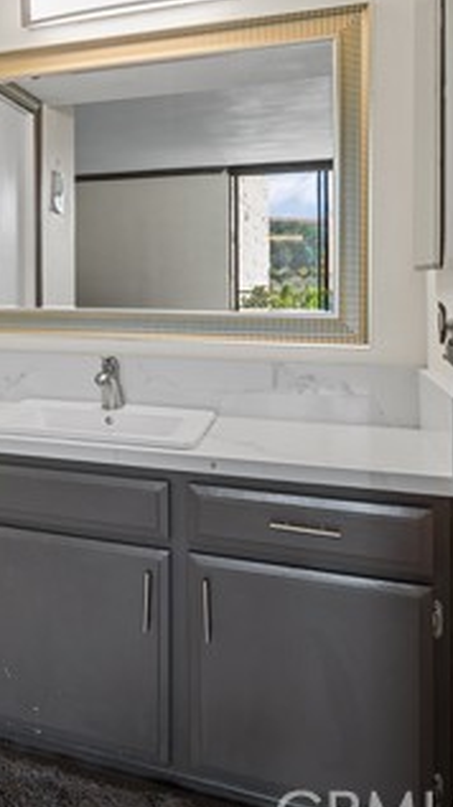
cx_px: -61
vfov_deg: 54.7
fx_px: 770
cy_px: 307
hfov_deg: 29.2
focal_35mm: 36
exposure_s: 1/2.5
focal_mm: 17
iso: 100
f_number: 7.1
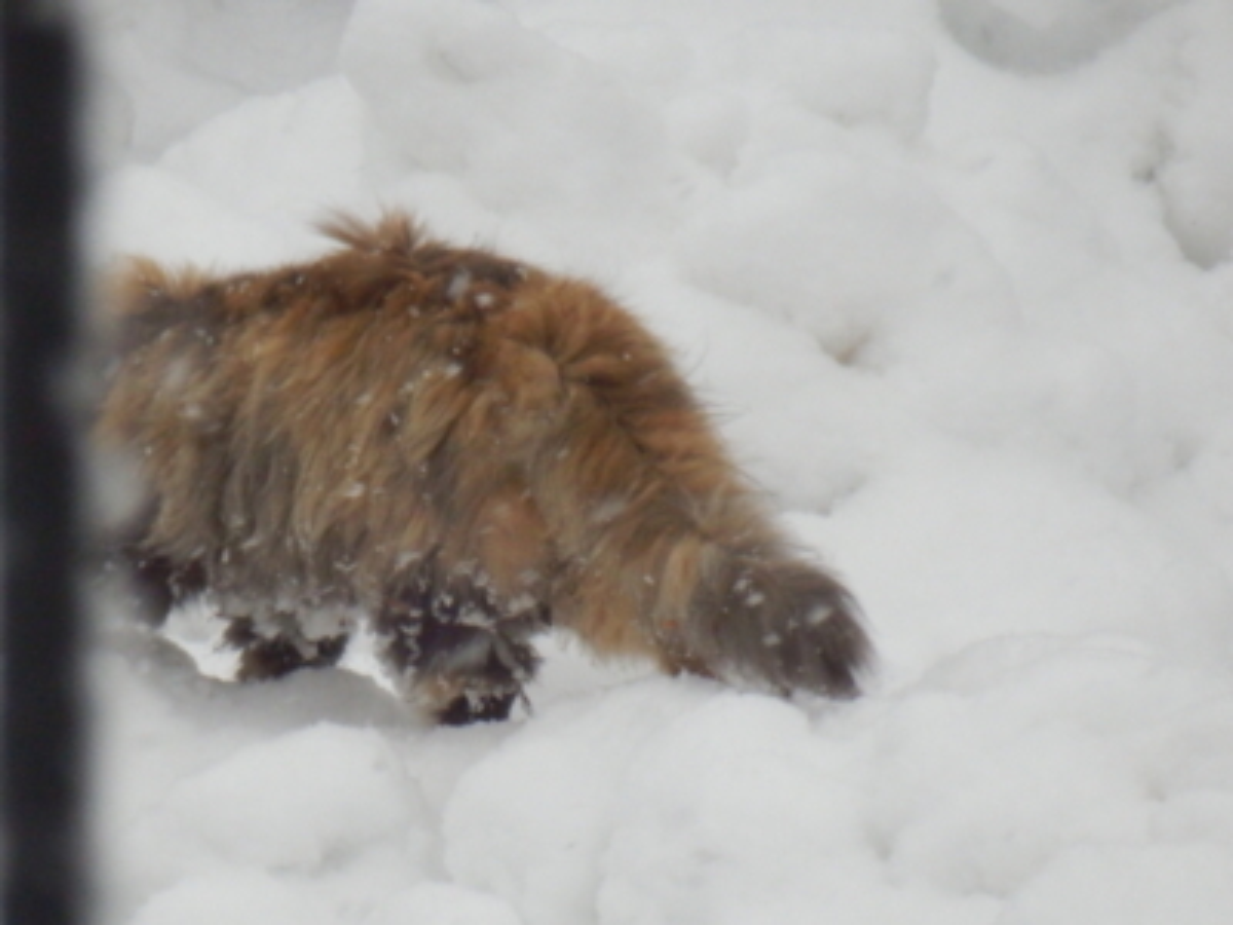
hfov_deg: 3.3
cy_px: 462
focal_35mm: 600
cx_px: 616
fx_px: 21372
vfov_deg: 2.5
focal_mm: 108
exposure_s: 1/250
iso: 500
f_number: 6.9
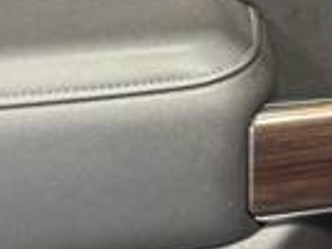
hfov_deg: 16.9
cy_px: 44
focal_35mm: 114
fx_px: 1092
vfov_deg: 12.9
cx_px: 327
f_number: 1.78
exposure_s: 1/40
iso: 640
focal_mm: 6.76
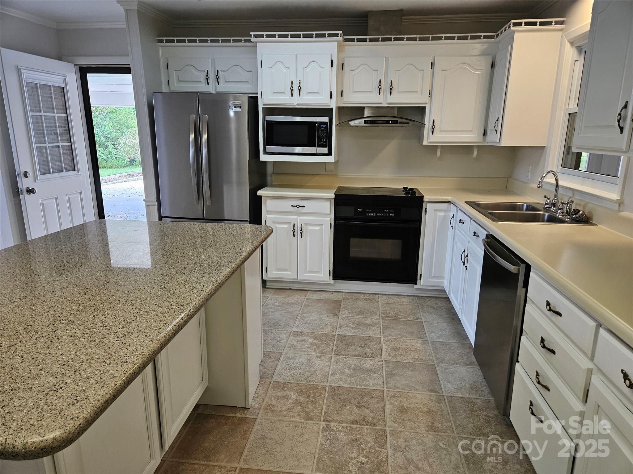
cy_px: 237
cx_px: 316
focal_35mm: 23
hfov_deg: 73.9
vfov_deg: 58.9
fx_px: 421
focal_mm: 5.4
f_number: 1.8
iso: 160
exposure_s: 1/120
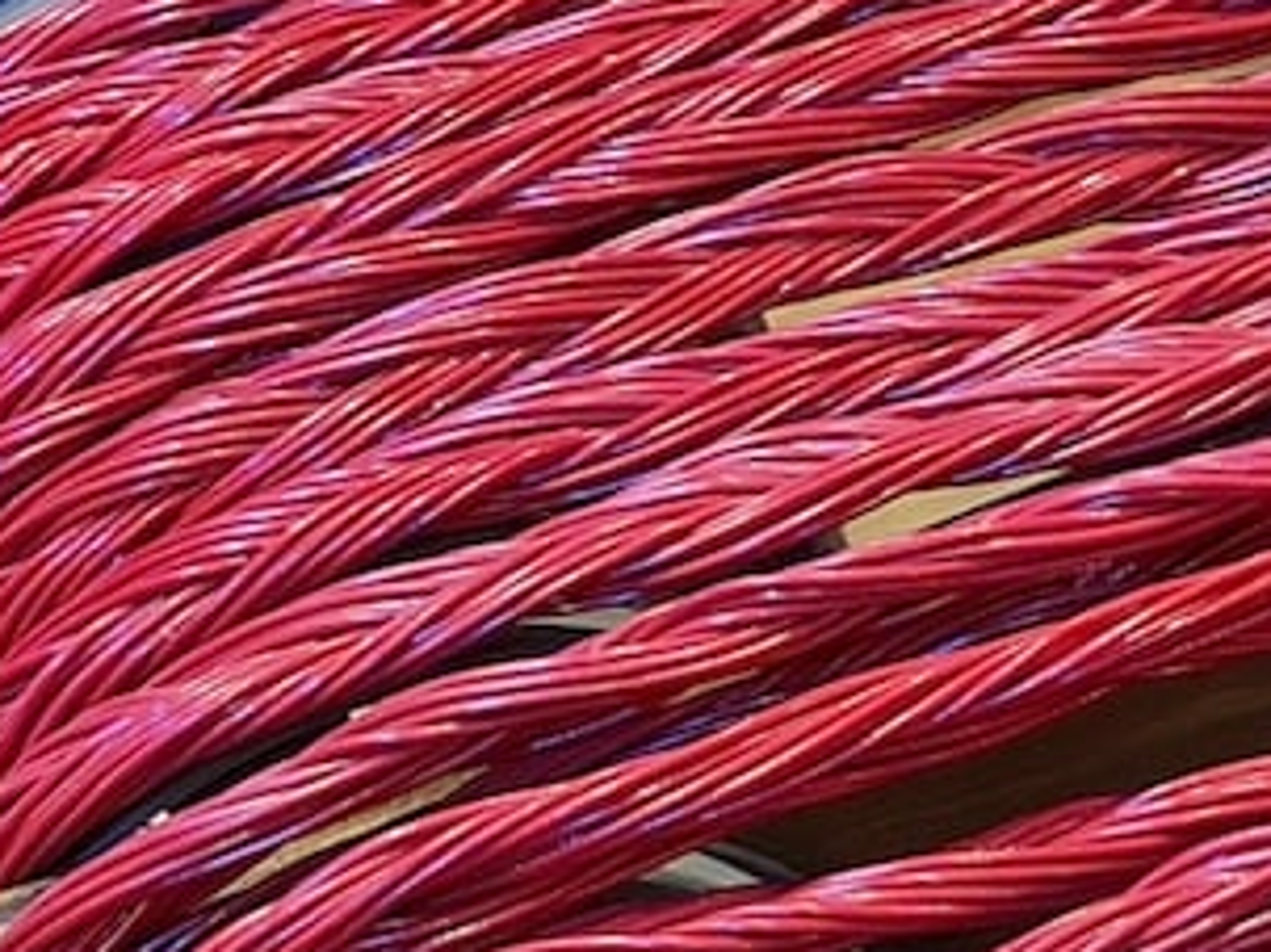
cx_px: 2227
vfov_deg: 11.2
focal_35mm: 132
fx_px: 4845
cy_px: 218
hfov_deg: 13.5
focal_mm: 7
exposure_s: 1/50
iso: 400
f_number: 1.8
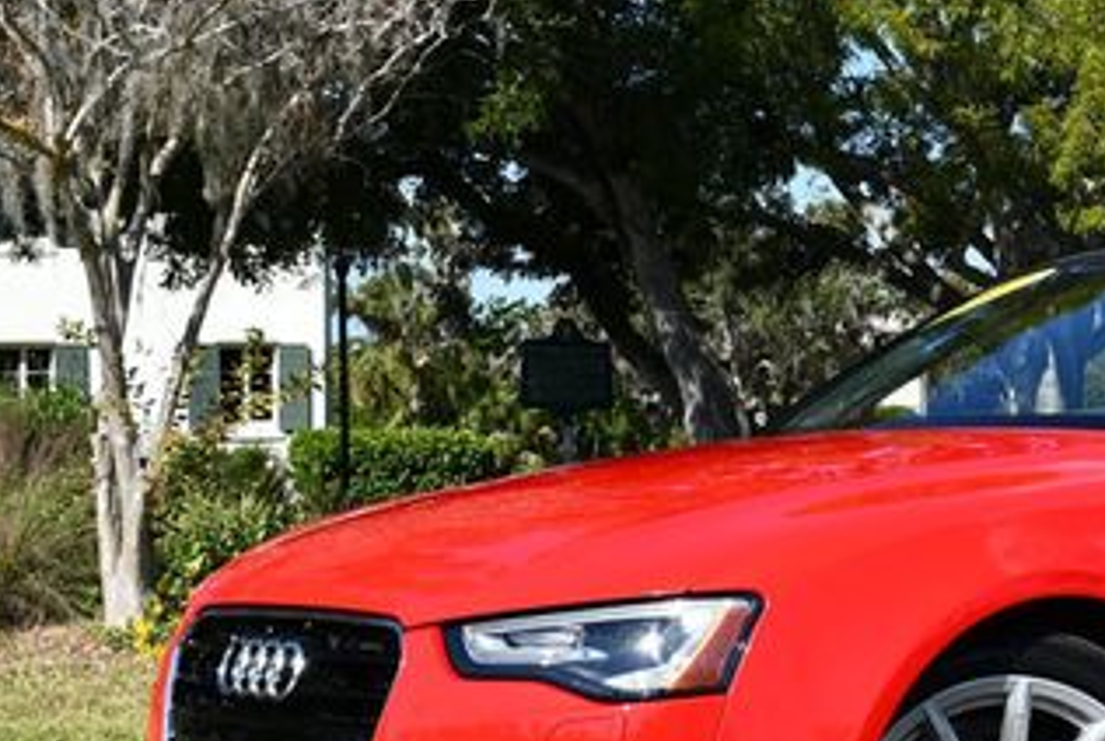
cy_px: 423
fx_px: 2737
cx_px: 1088
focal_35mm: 89
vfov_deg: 15.4
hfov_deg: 22.0
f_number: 8
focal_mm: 22
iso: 100
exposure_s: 1/250
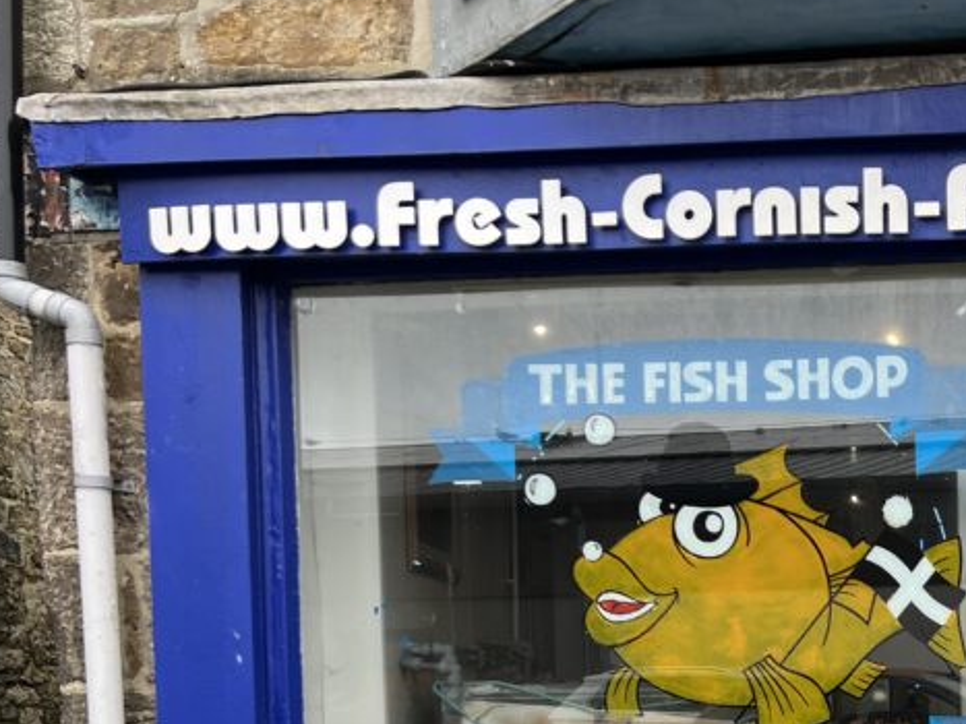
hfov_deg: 30.8
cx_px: 1012
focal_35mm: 57
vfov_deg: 24.2
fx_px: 1590
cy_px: 761
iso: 50
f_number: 1.5
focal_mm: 5.7
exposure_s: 1/434
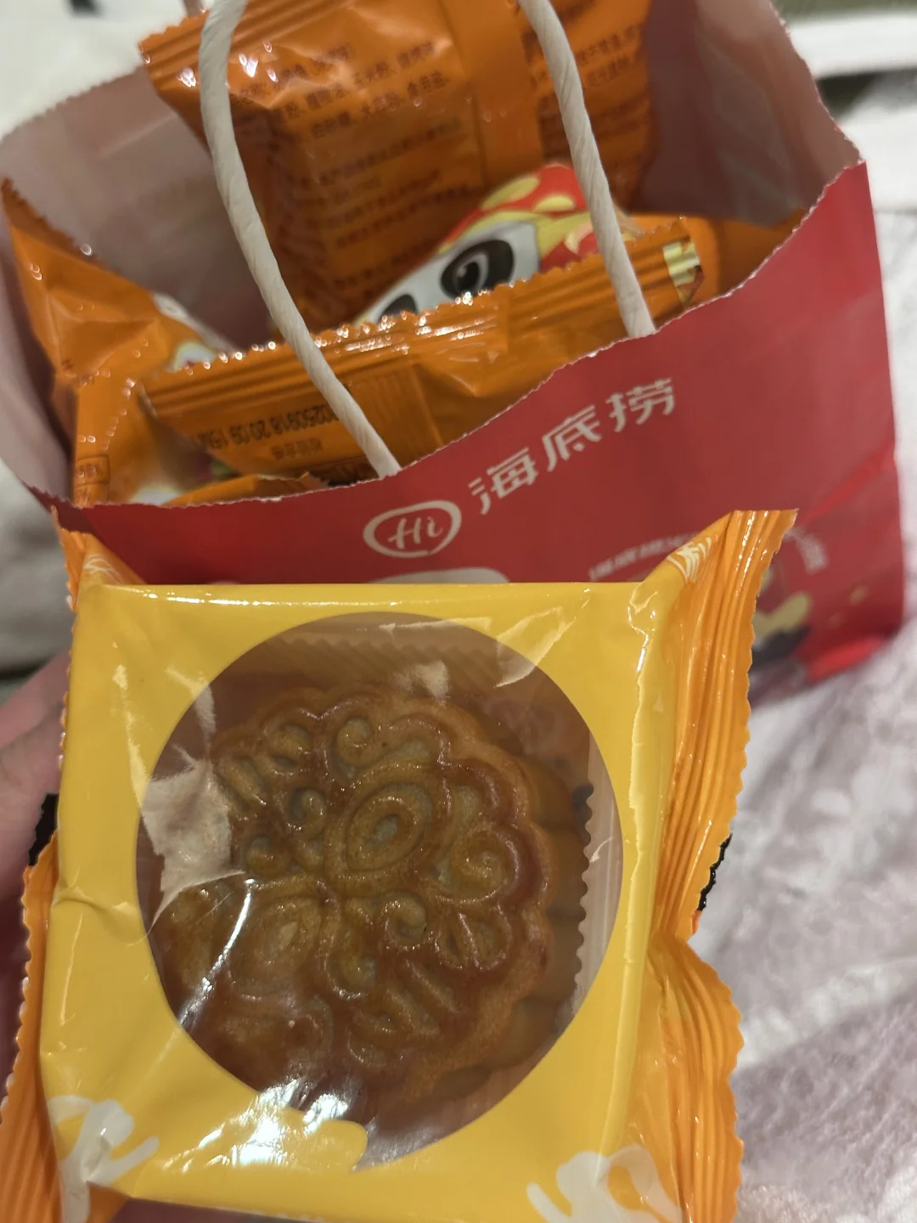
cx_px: 458
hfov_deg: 30.3
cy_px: 612
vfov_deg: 39.7
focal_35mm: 48
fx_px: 1695
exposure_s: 1/50
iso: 200
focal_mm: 6.86
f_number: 1.78
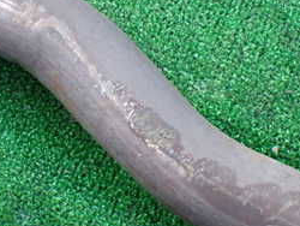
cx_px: 73
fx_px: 625
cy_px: 72
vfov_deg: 20.4
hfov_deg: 26.6
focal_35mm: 72
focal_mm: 5.4
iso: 800
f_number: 2.3
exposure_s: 1/100
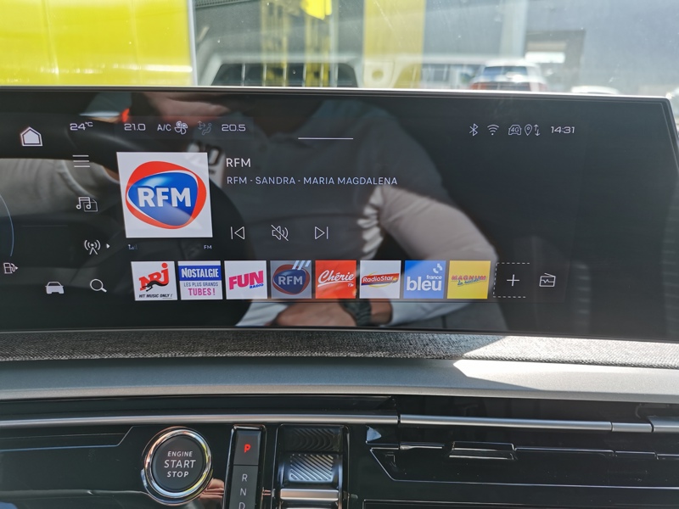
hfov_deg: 65.3
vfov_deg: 51.4
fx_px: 530
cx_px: 340
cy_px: 254
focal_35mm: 27
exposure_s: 1/439
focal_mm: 5.58
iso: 50
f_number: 1.8
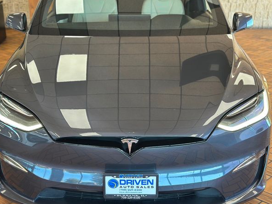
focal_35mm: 52
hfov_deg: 36.8
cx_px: 128
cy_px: 109
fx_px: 409
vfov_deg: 28.0
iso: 100
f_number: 1.78
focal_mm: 6.86
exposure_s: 1/120
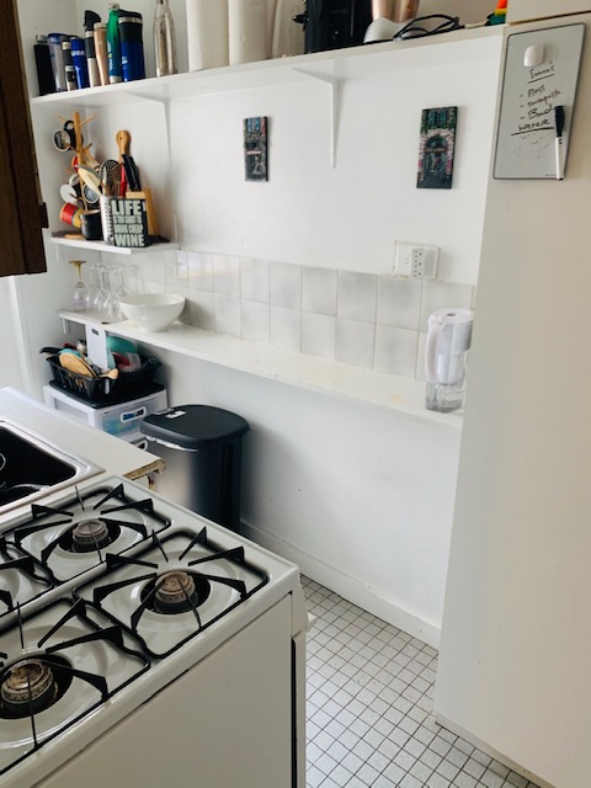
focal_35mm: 26
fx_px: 592
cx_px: 296
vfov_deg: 67.3
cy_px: 394
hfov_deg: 53.1
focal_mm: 4.25
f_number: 1.8
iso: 125
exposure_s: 1/60
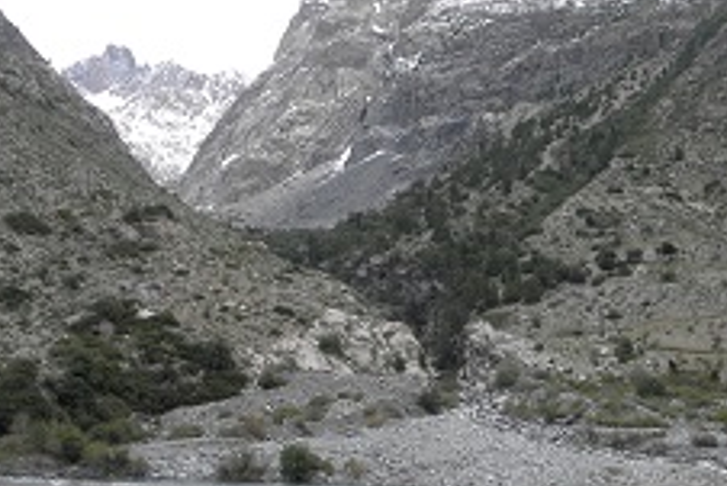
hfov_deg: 44.2
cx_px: 444
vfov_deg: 30.6
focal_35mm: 44
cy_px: 251
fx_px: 889
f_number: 5.6
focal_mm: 4.6
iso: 64
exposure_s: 1/80
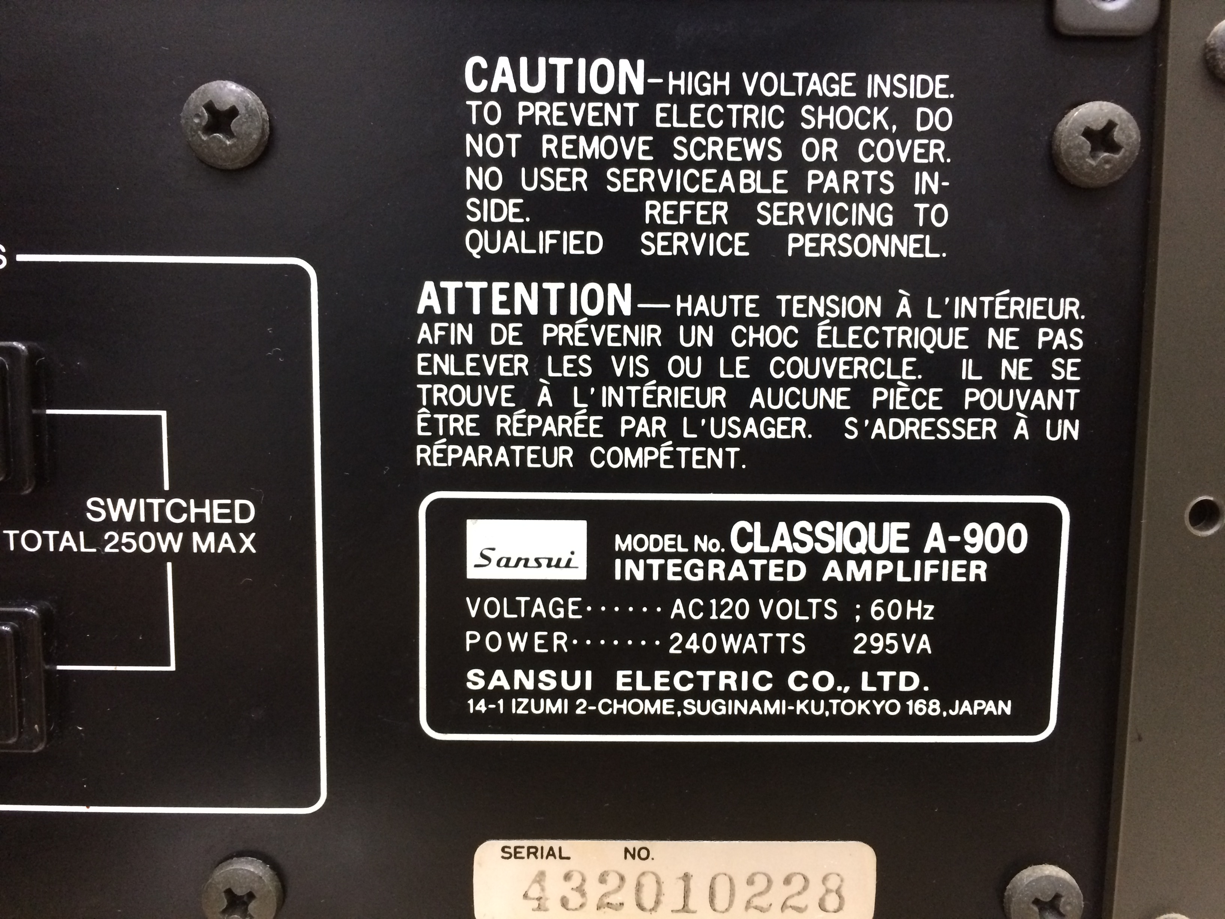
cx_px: 612
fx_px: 1026
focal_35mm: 29
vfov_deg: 48.2
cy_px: 460
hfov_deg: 61.7
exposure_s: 1/20
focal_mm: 4.15
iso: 320
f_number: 2.2
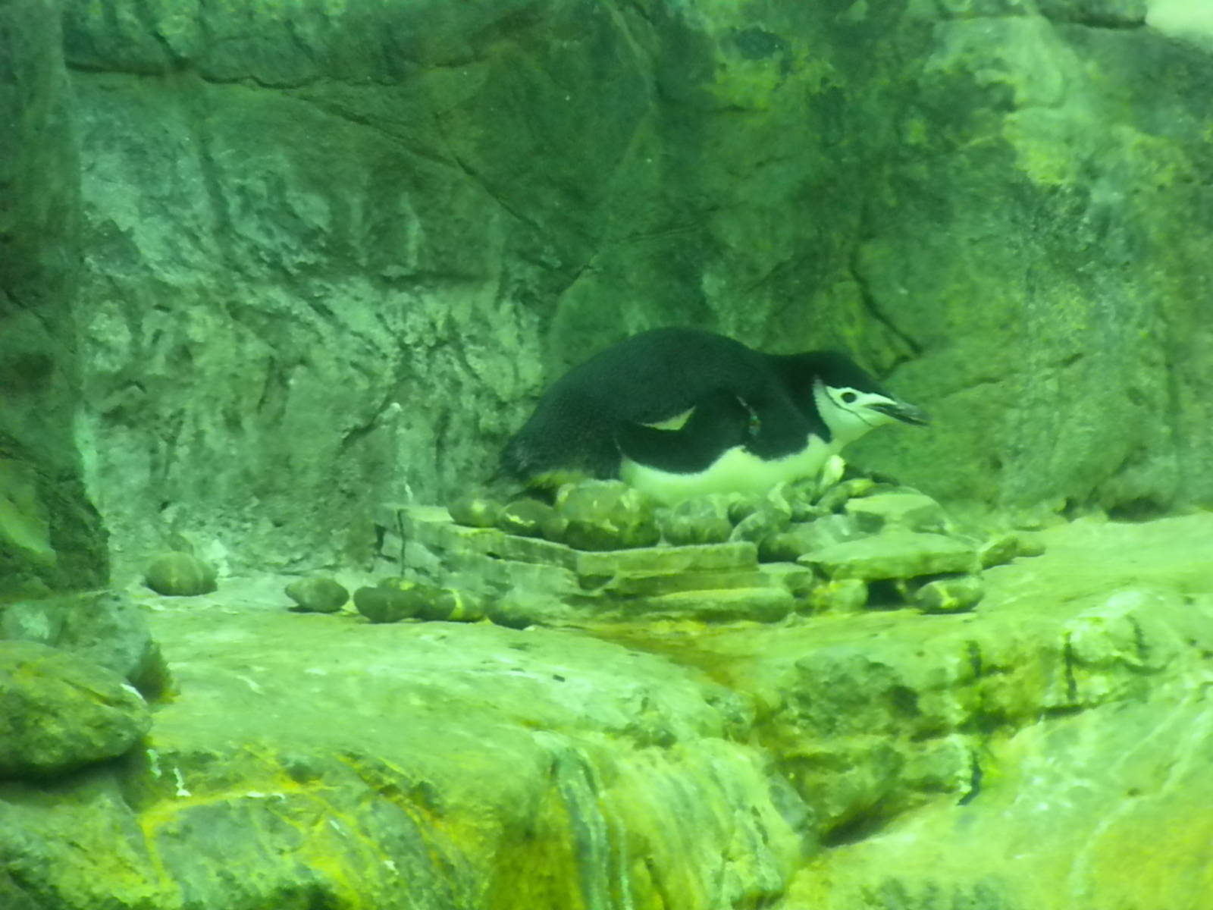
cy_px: 455
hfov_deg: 8.3
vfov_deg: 6.2
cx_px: 606
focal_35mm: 238
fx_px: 8340
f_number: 5.2
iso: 725
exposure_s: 1/52.6
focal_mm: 42.1
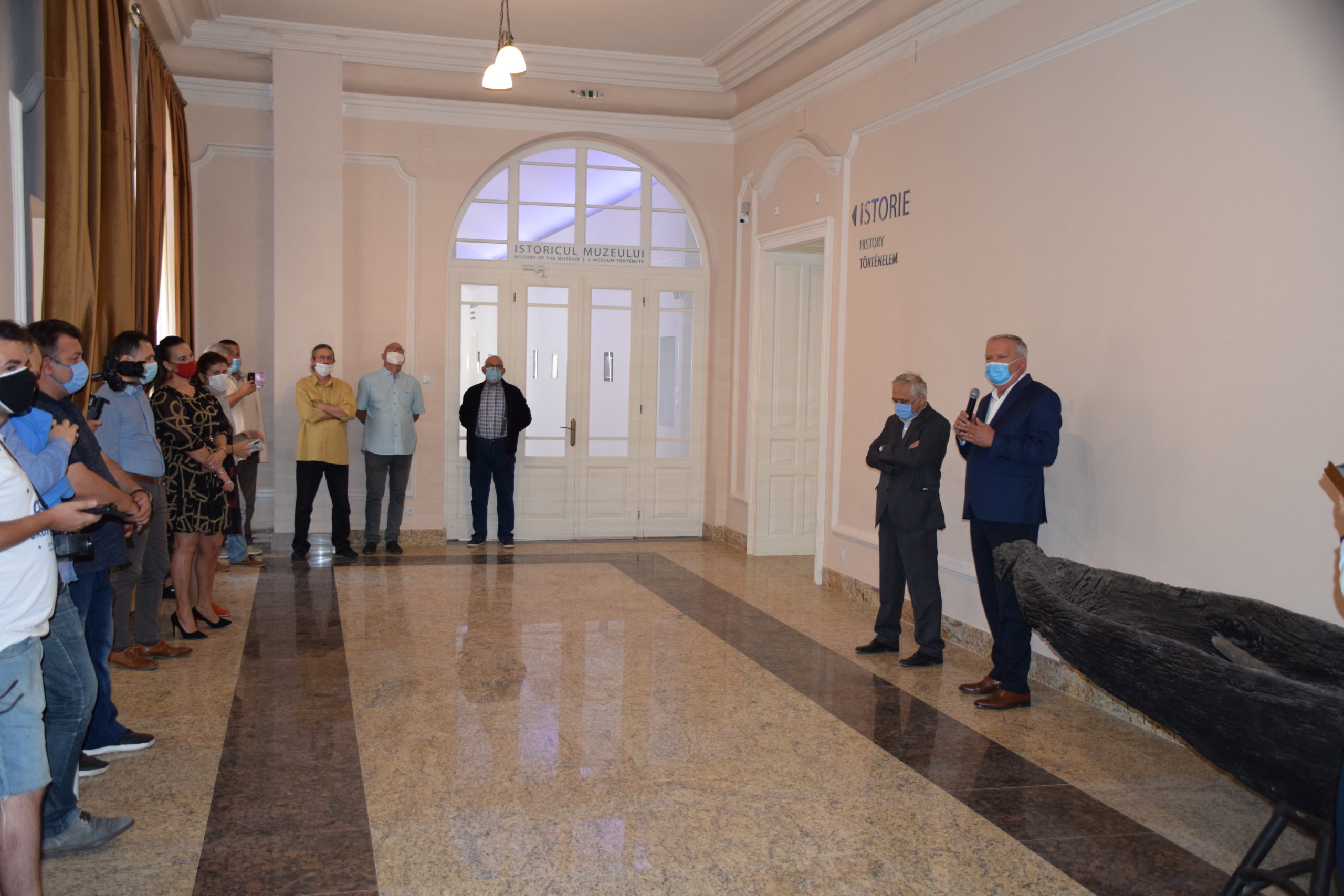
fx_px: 1344
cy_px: 448
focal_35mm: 36
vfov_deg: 36.9
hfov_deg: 53.1
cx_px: 672
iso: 1000
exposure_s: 1/60
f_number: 3.8
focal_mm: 24
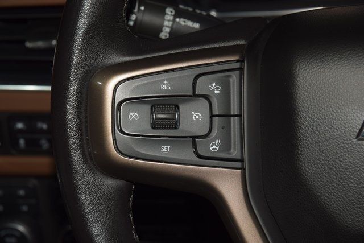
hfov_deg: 19.5
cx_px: 182
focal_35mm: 105
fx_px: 1062
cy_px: 122
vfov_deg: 13.0
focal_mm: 70
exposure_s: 1/125
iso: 100
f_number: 8
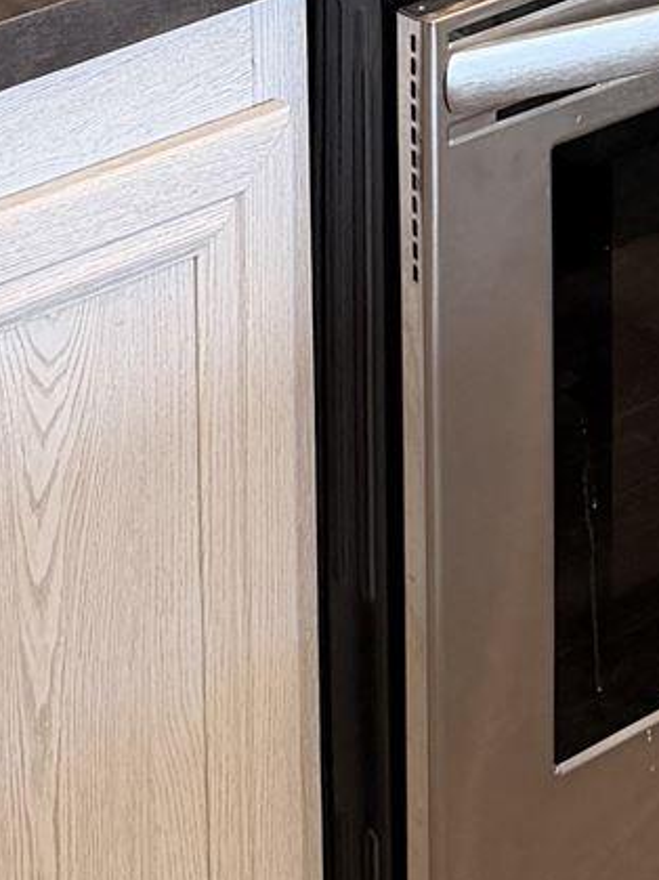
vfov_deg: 13.2
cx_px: 422
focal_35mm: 132
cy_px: -792
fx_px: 3352
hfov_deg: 11.2
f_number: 1.78
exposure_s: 1/120
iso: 125
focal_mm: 6.76
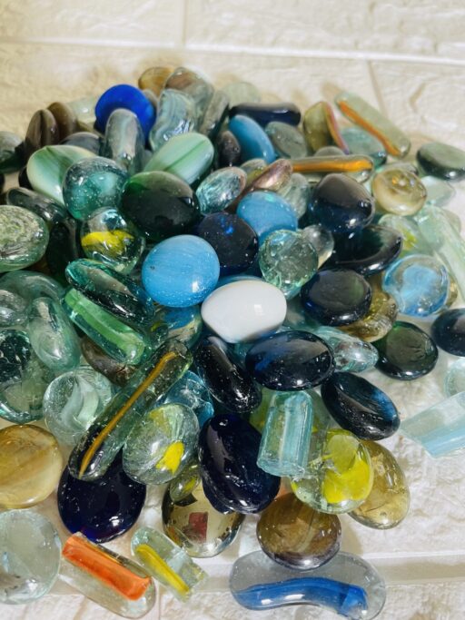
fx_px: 466
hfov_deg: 53.0
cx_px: 232
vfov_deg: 67.3
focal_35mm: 26
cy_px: 310
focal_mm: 4.2
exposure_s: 1/50
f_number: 1.6
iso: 125
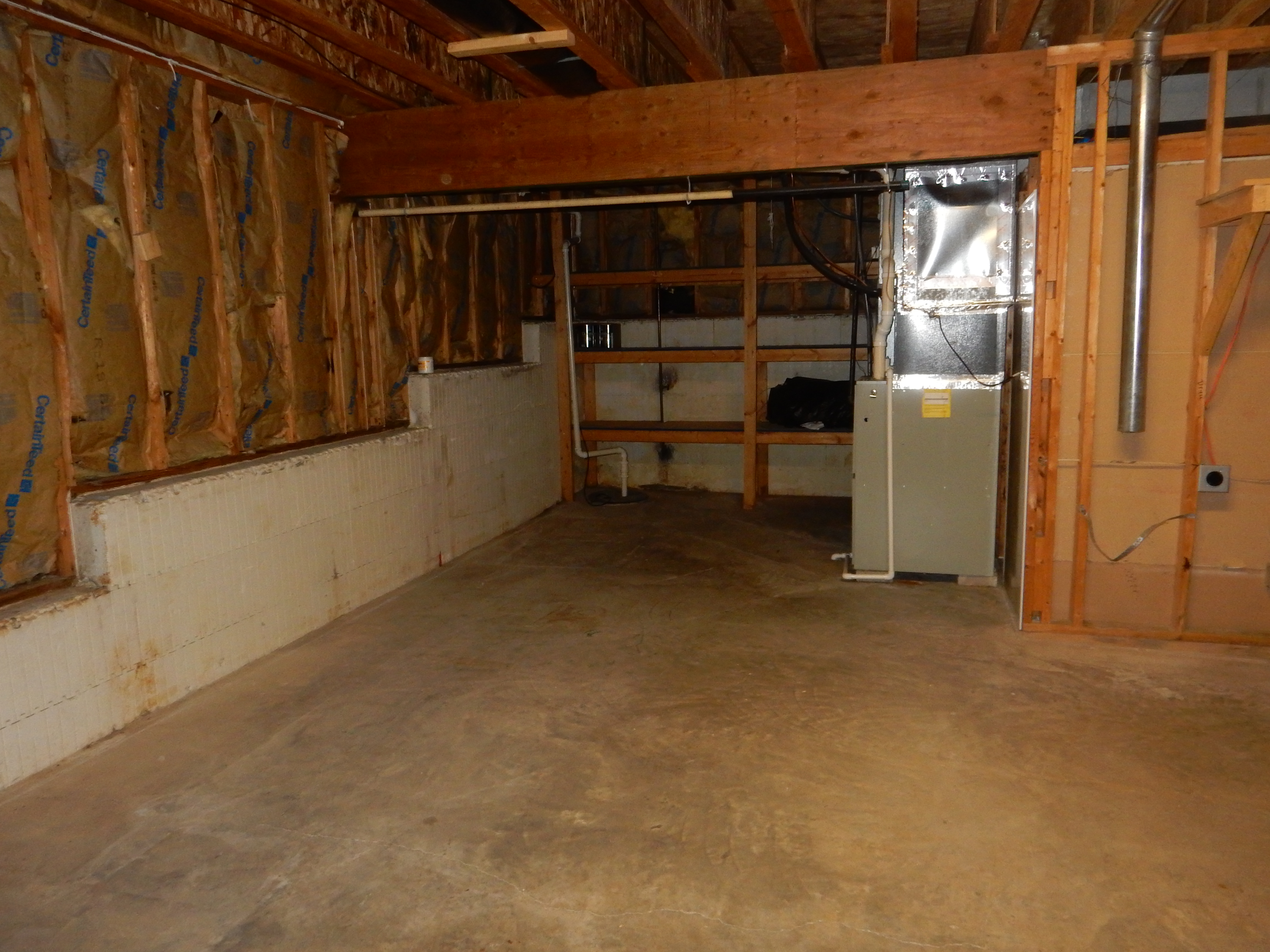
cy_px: 476
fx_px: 917
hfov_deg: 69.4
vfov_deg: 54.9
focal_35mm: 25
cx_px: 635
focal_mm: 4.5
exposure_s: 1/30
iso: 400
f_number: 3.7
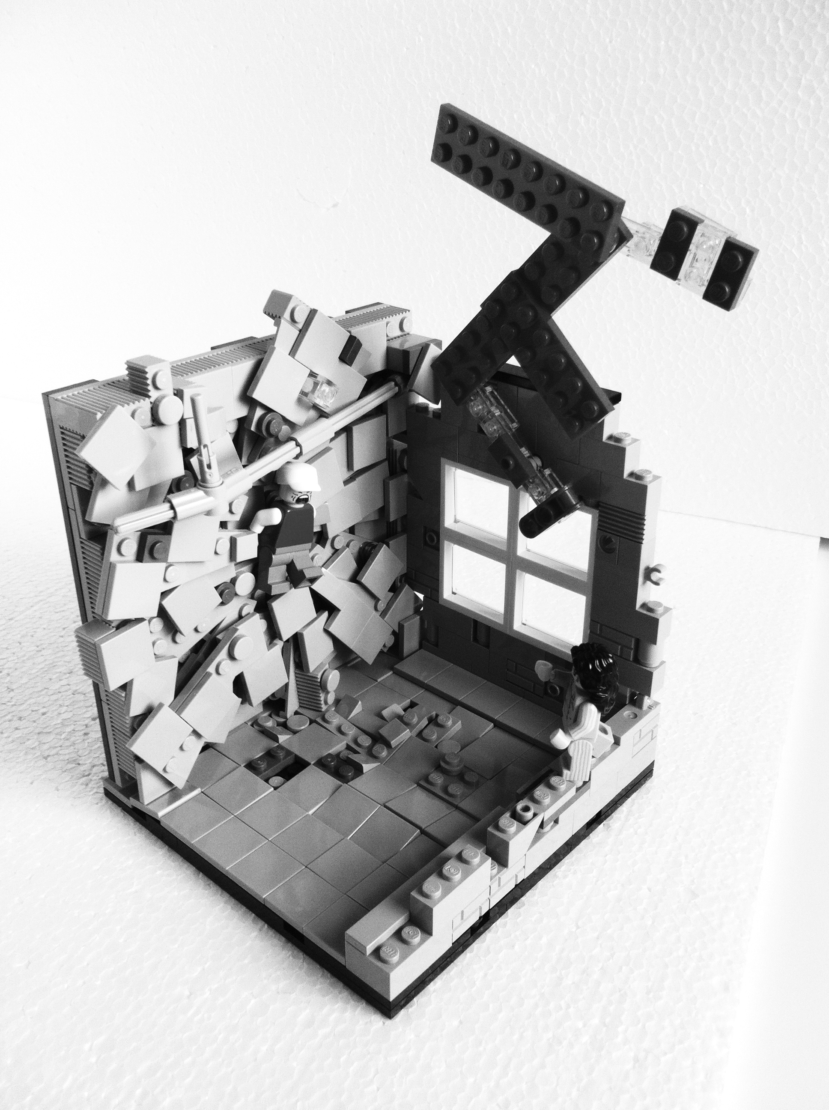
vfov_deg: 52.7
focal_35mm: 35
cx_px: 414
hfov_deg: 40.6
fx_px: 1121
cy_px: 555
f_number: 2.8
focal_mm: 3.85
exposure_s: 1/60
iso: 80
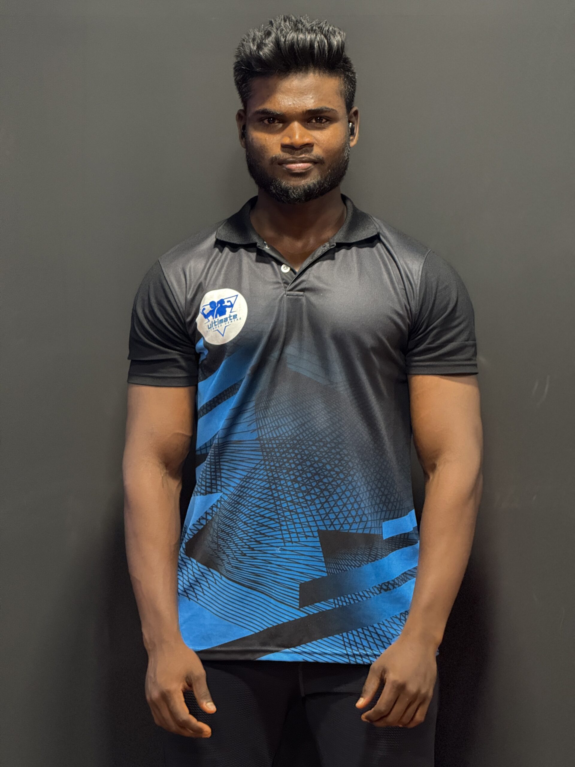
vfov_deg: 16.4
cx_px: 288
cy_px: 384
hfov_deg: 12.3
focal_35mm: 120
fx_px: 2658
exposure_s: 1/25
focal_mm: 15.66
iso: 1250
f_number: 2.8
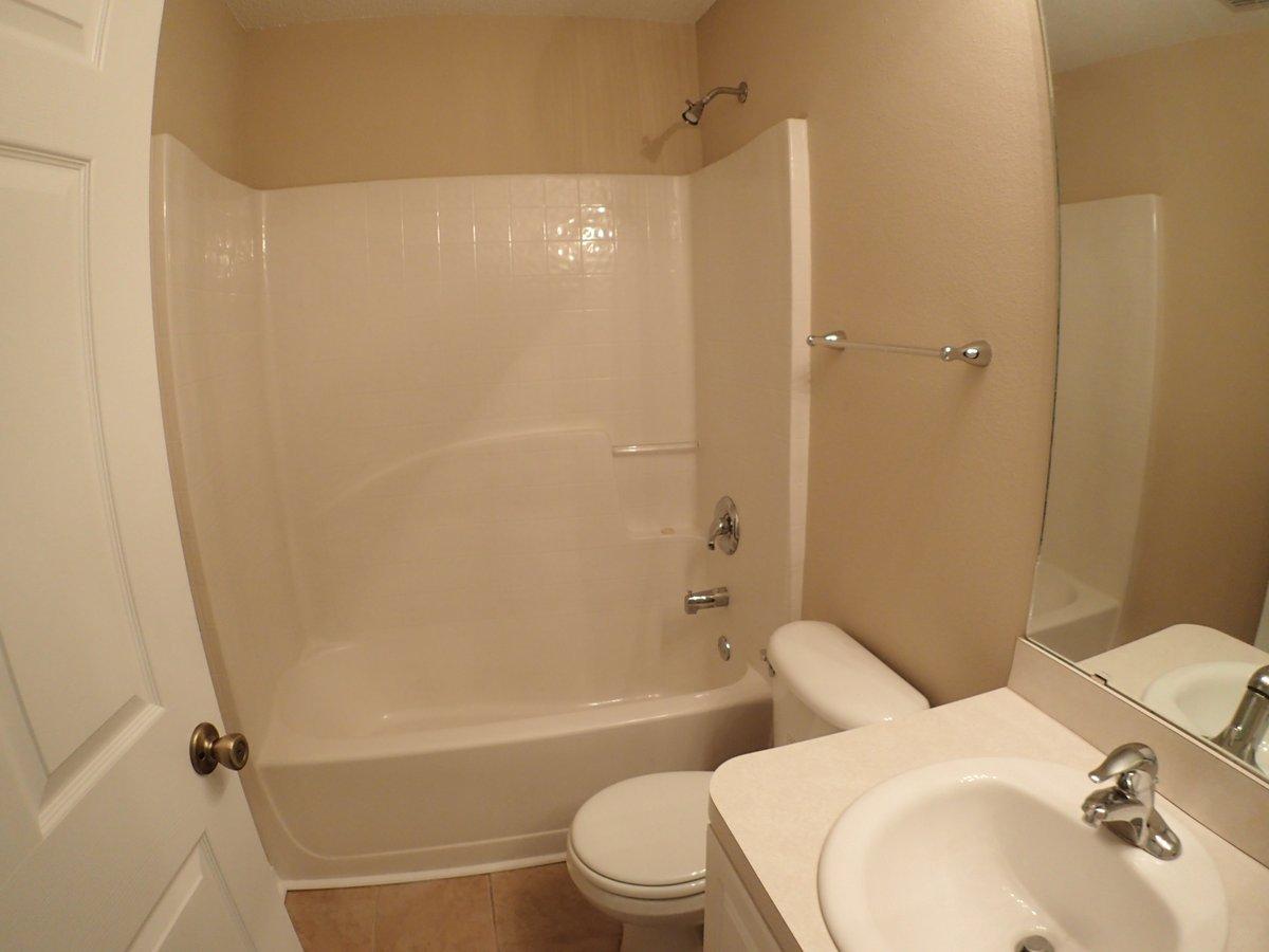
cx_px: 634
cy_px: 476
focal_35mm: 25
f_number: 2
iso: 160
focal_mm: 4.5
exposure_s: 1/60
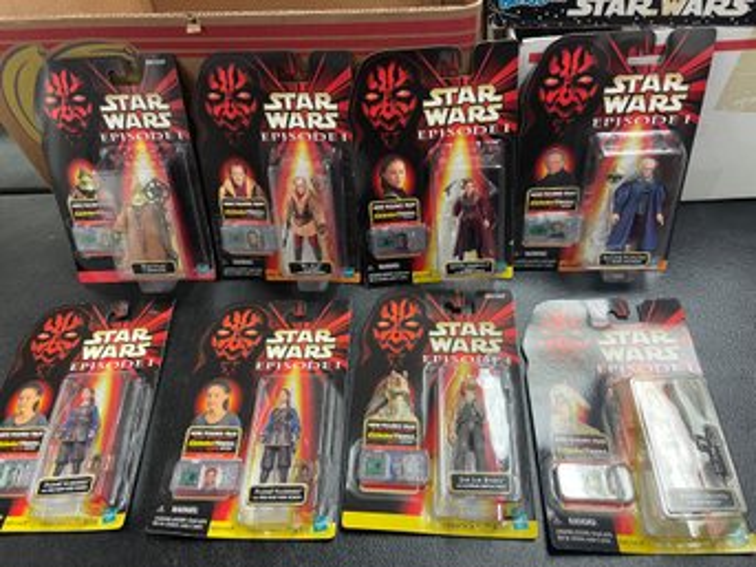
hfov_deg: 67.3
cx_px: 378
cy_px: 284
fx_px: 568
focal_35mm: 26
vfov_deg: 53.0
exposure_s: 1/60
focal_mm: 4.2
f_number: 1.6
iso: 200
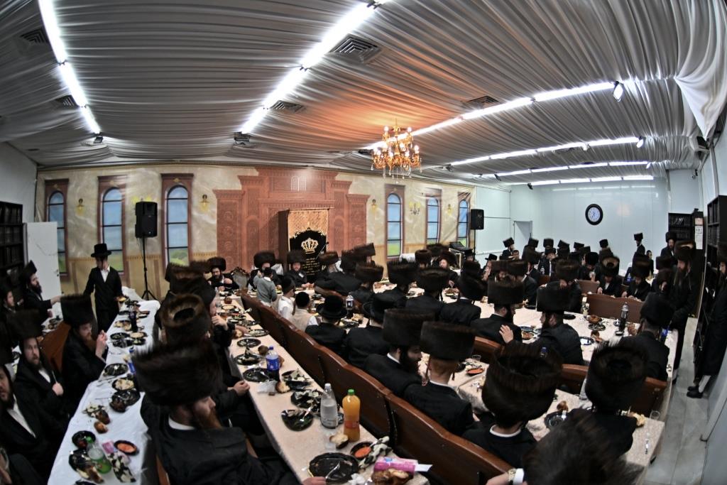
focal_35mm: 15
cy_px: 242
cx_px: 364
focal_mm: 10.5
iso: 250
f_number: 2.8
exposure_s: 1/160
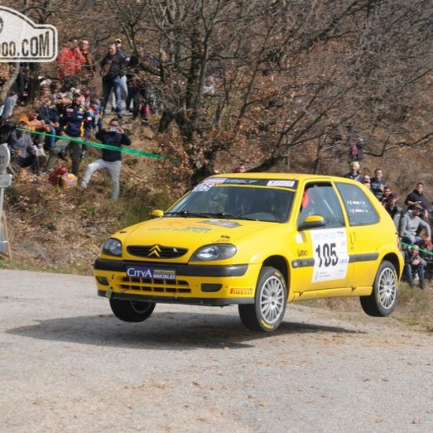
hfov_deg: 16.1
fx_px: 1528
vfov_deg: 16.1
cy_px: 216
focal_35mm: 108
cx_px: 245
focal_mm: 56
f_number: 10
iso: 320
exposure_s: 1/640
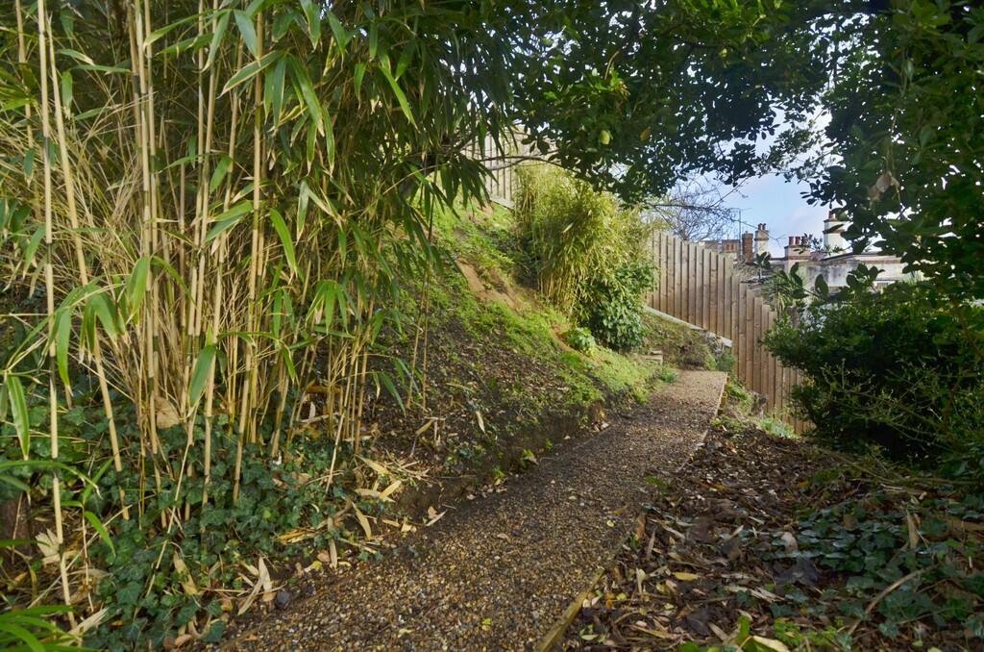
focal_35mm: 16
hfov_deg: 95.1
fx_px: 450
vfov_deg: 71.8
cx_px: 492
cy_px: 326
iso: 400
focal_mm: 11
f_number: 5.6
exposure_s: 1/640
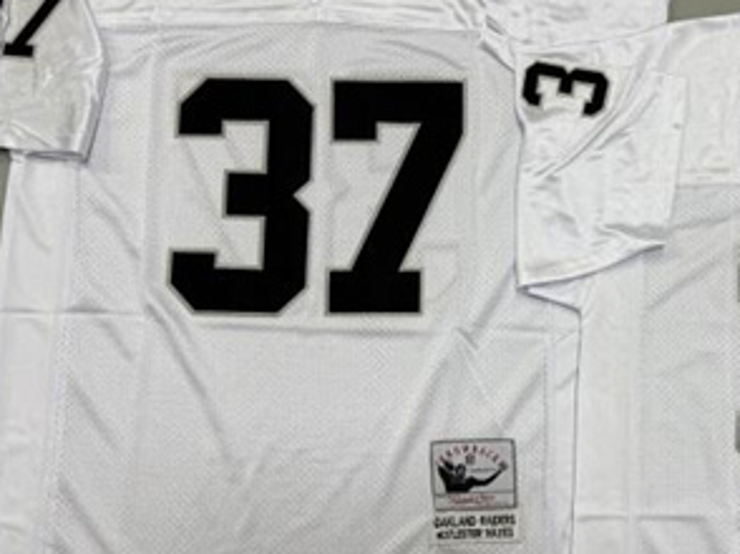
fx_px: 1047
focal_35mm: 49
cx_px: 586
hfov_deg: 37.6
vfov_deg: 29.6
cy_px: 305
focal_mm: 6.76
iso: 125
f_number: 1.78
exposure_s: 1/100
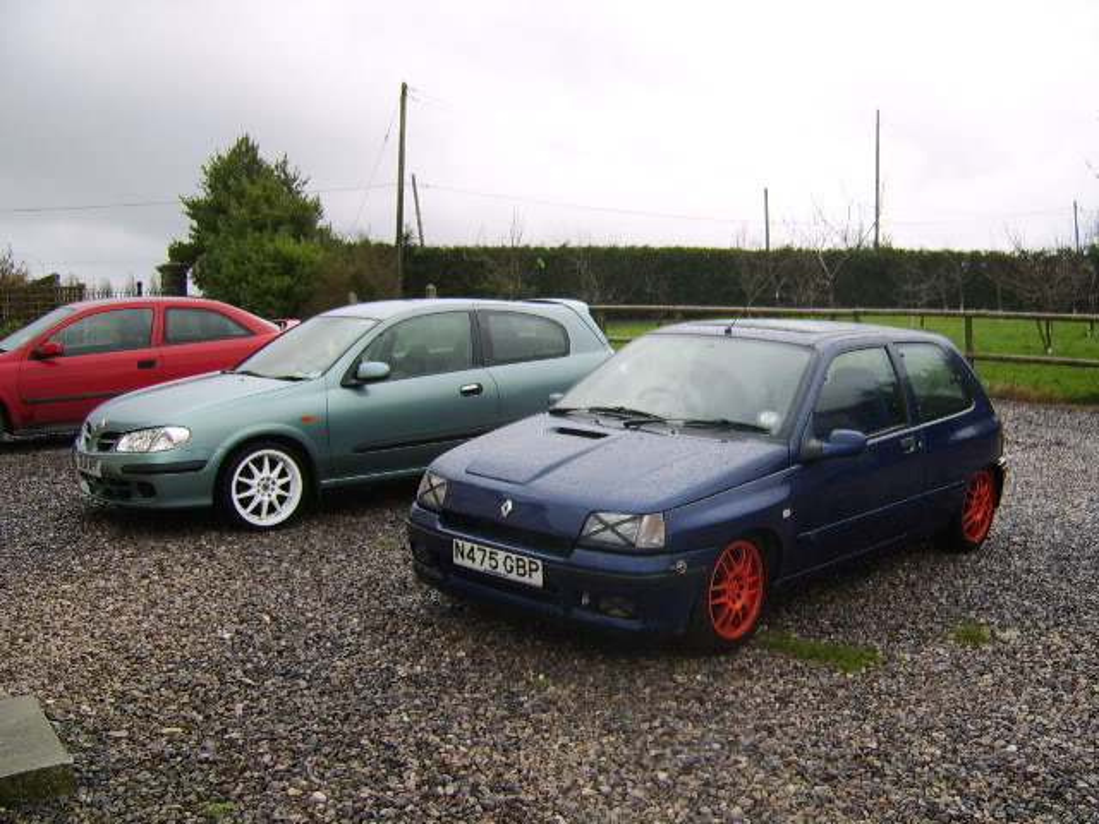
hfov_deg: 58.4
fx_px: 984
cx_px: 550
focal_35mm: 31
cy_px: 412
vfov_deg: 45.4
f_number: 2.7
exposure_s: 1/46
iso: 71
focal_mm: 8.13
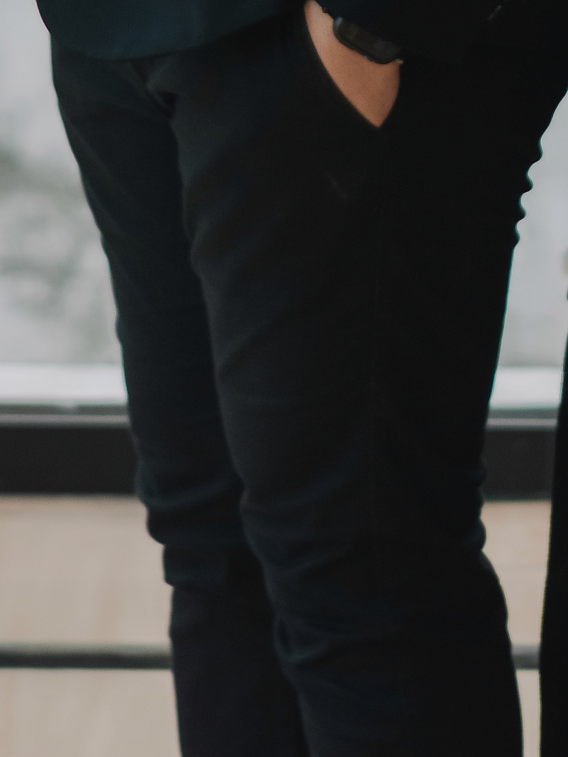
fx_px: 6146
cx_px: 515
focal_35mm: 281
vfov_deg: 6.8
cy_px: -697
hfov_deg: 5.3
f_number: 1.8
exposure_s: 1/1600
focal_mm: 50
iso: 100
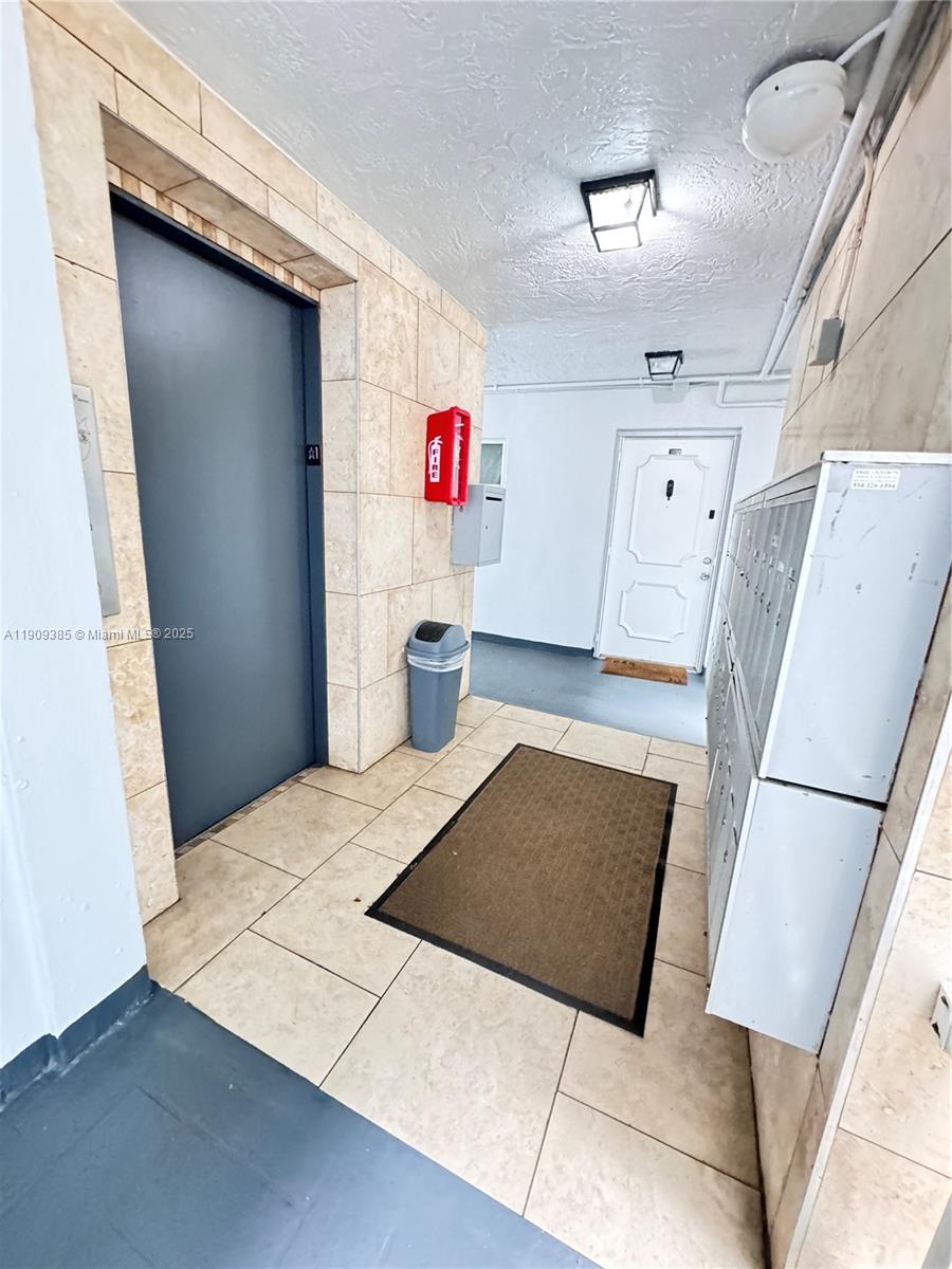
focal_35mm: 14
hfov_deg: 85.7
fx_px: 513
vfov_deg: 102.1
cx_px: 476
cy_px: 634
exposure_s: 1/40
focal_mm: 2.22
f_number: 2.2
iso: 1000
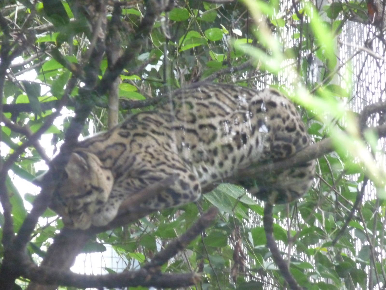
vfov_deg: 5.3
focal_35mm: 280
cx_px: 193
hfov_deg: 7.1
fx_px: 3122
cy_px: 145
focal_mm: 47
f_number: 4.9
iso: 800
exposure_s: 1/80
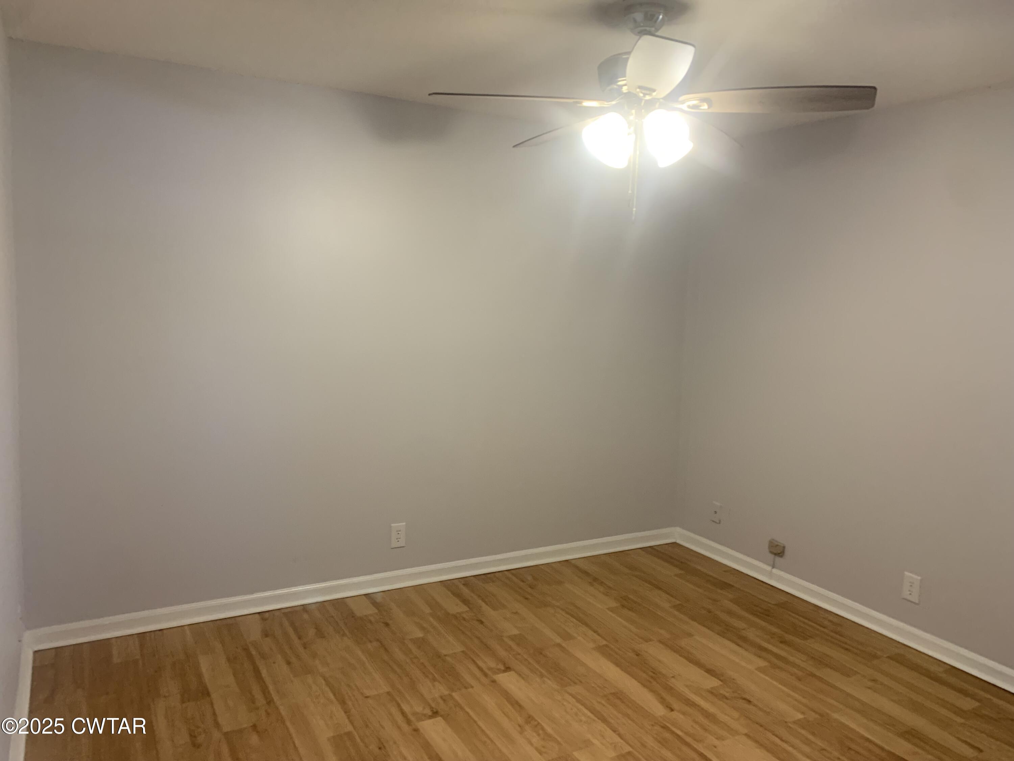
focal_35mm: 26
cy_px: 380
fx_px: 762
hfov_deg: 67.3
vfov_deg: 53.1
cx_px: 507
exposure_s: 1/60
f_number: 1.8
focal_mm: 4.25
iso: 125
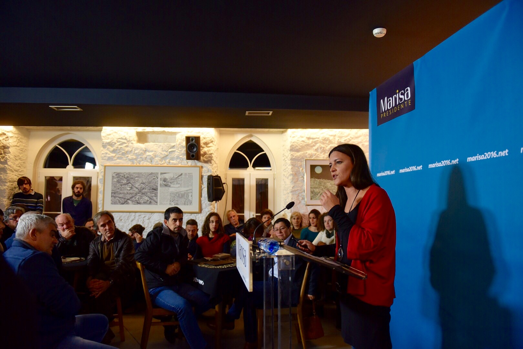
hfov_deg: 73.7
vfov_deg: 53.1
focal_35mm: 24
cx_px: 262
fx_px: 349
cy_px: 174
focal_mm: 24
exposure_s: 1/100
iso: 1100
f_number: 2.8
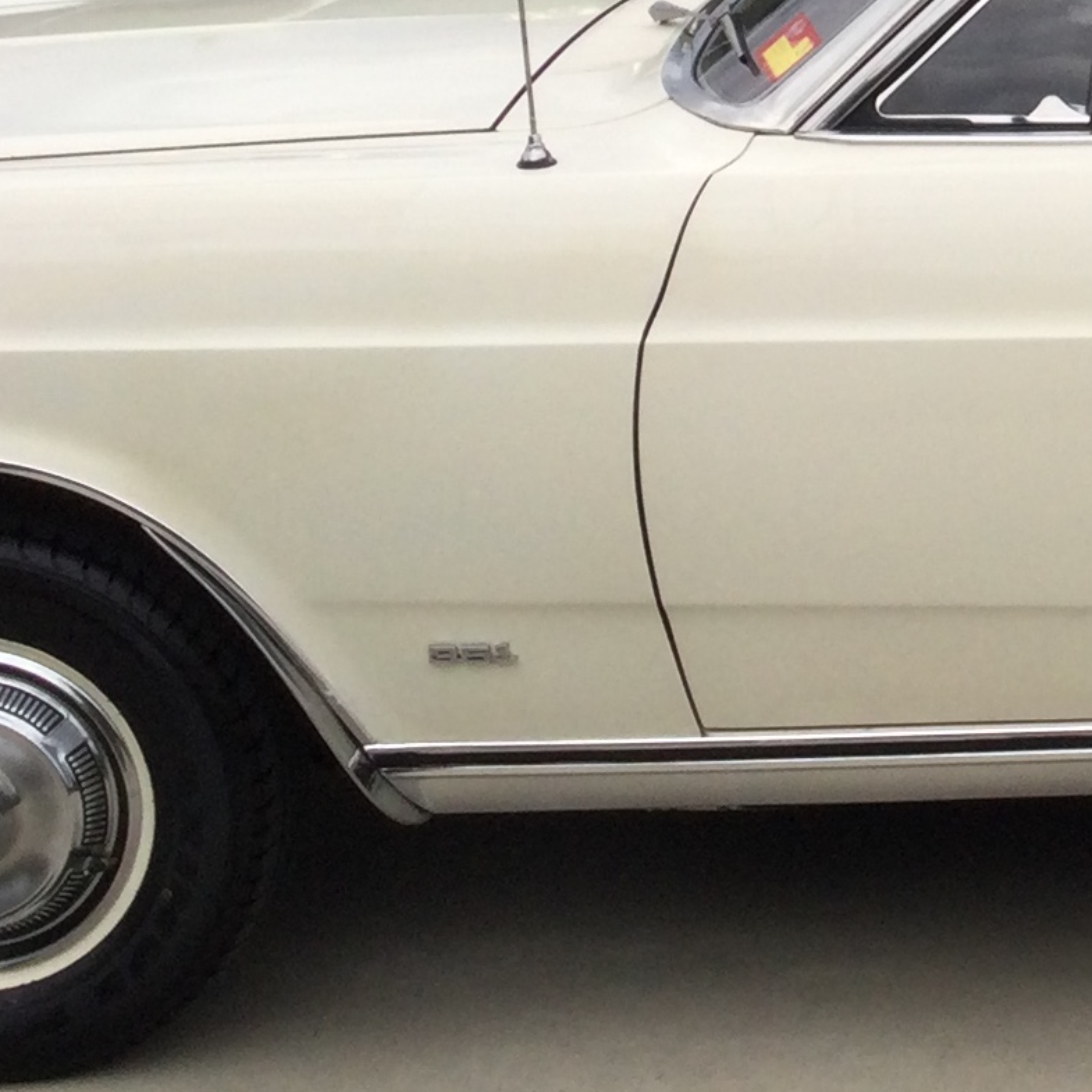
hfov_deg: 14.4
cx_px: 1587
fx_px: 4069
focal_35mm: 114
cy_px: -236
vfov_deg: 14.8
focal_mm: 3.3
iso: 25
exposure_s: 1/151
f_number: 2.4
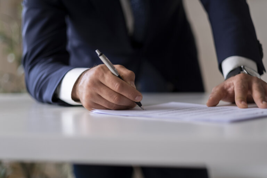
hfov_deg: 24.2
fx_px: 623
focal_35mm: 84
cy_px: 89
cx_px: 134
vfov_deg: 16.3
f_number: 1.2
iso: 200
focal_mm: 56
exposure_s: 1/600
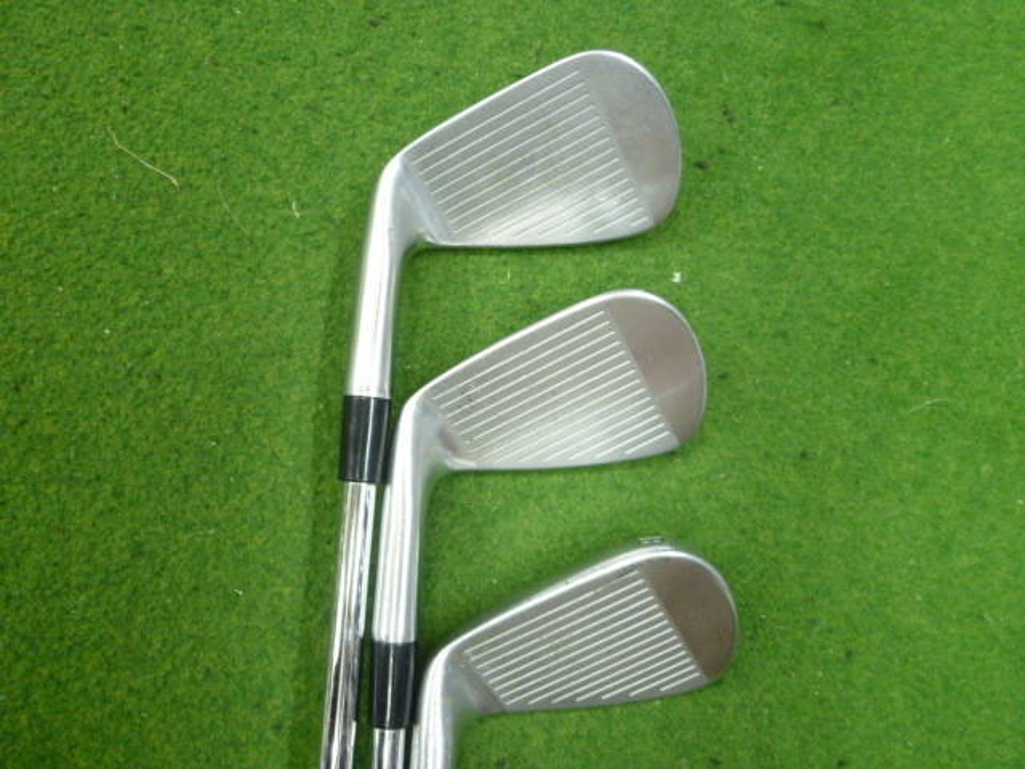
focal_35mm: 25
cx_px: 512
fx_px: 740
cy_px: 384
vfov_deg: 54.9
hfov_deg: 69.4
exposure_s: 1/25
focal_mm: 4.5
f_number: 2.8
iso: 400
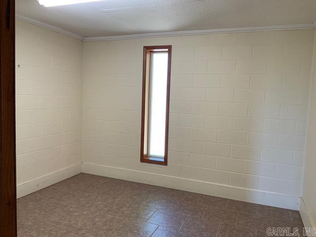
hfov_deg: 61.7
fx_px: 265
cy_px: 118
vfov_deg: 48.2
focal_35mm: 29
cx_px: 158
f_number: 1.8
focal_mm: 3
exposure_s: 1/60
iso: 64
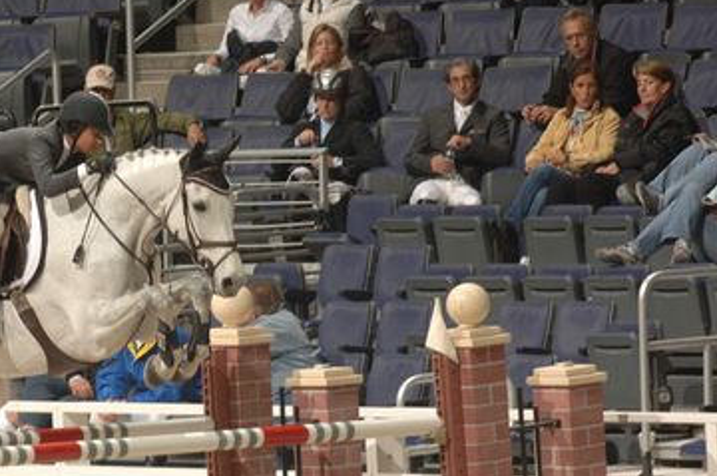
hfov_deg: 3.9
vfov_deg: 2.6
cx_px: 112
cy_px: 304
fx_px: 10601
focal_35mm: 533
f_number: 6.3
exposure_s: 1/250
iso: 320
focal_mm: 200
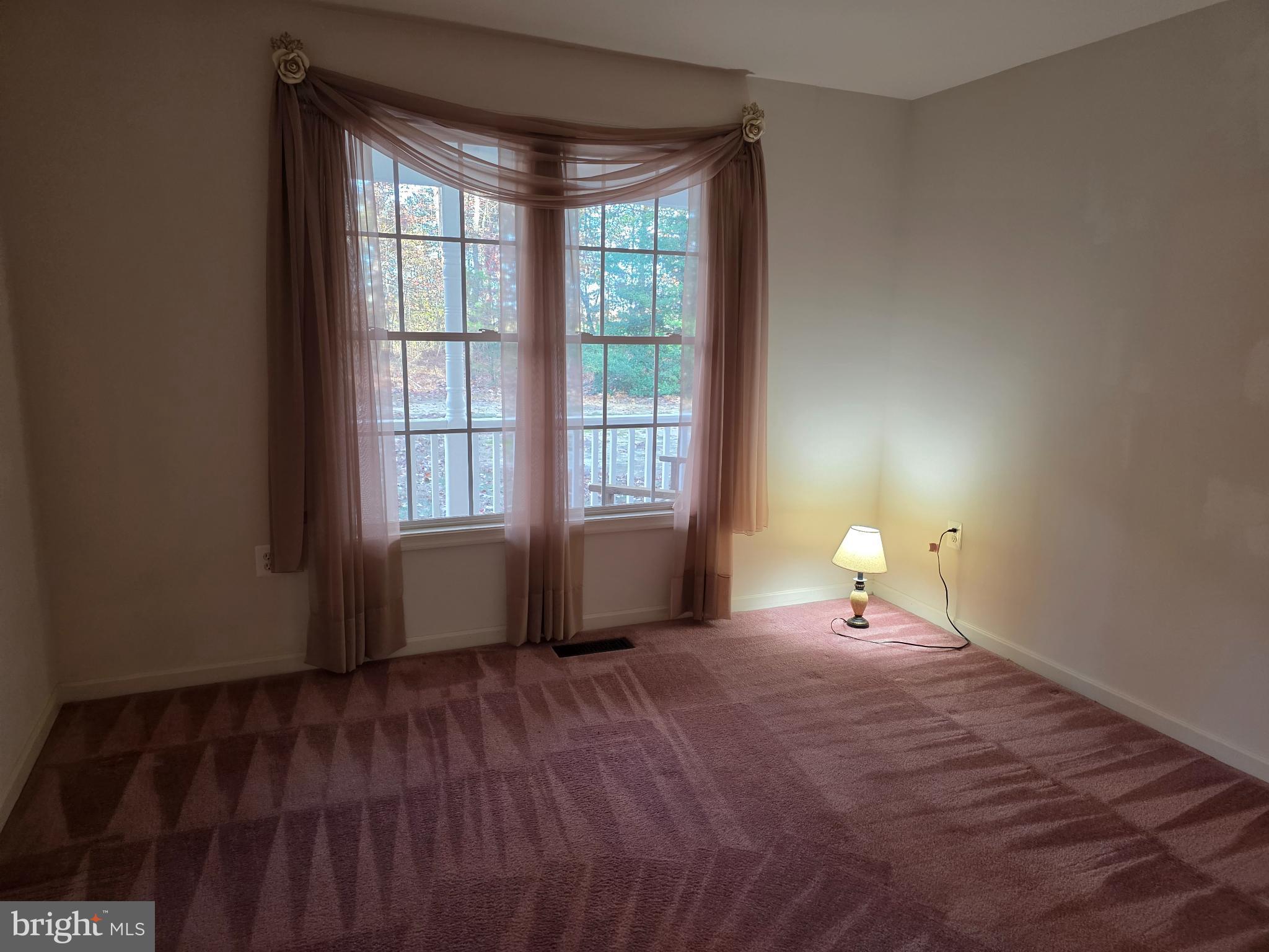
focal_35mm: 23
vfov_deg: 58.9
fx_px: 843
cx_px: 634
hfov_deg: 73.9
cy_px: 476
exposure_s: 1/120
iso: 400
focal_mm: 6.3
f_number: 1.7
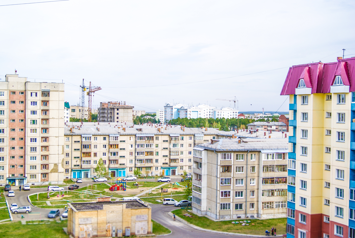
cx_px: 178
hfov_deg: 37.8
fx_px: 518
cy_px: 119
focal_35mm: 52
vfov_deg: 25.8
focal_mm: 35
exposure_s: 1/200
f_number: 5.6
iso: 100
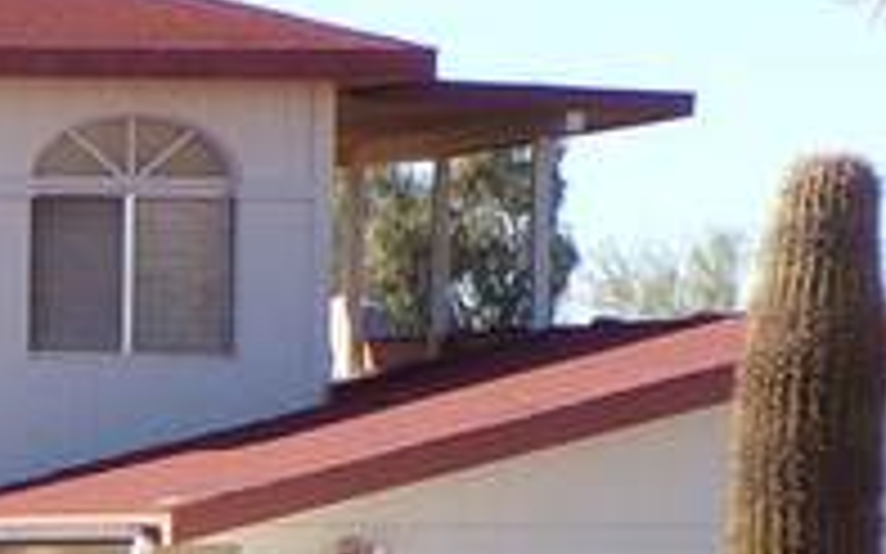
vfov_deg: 3.3
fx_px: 9318
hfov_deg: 5.4
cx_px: -549
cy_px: 1495
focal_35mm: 386
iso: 80
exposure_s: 1/280
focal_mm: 10.1
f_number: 5.3
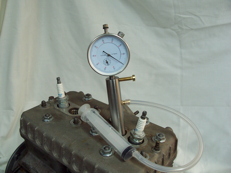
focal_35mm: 35
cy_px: 86
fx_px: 234
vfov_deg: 40.7
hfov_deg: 52.6
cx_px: 116
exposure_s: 1/30
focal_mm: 6
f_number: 2.8
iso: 140
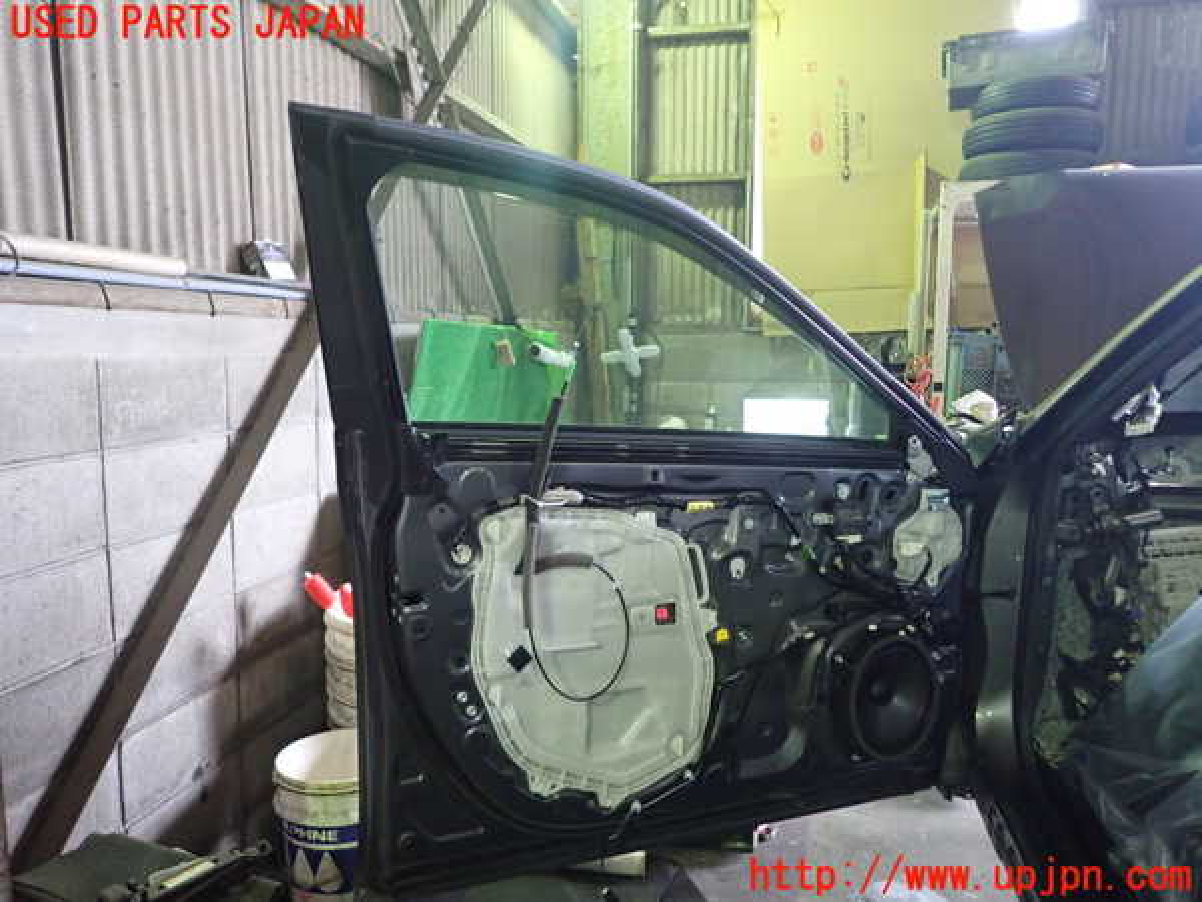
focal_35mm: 25
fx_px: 868
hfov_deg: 69.4
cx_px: 601
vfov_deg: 54.9
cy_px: 451
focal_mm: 4.5
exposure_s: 1/30
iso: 640
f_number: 2
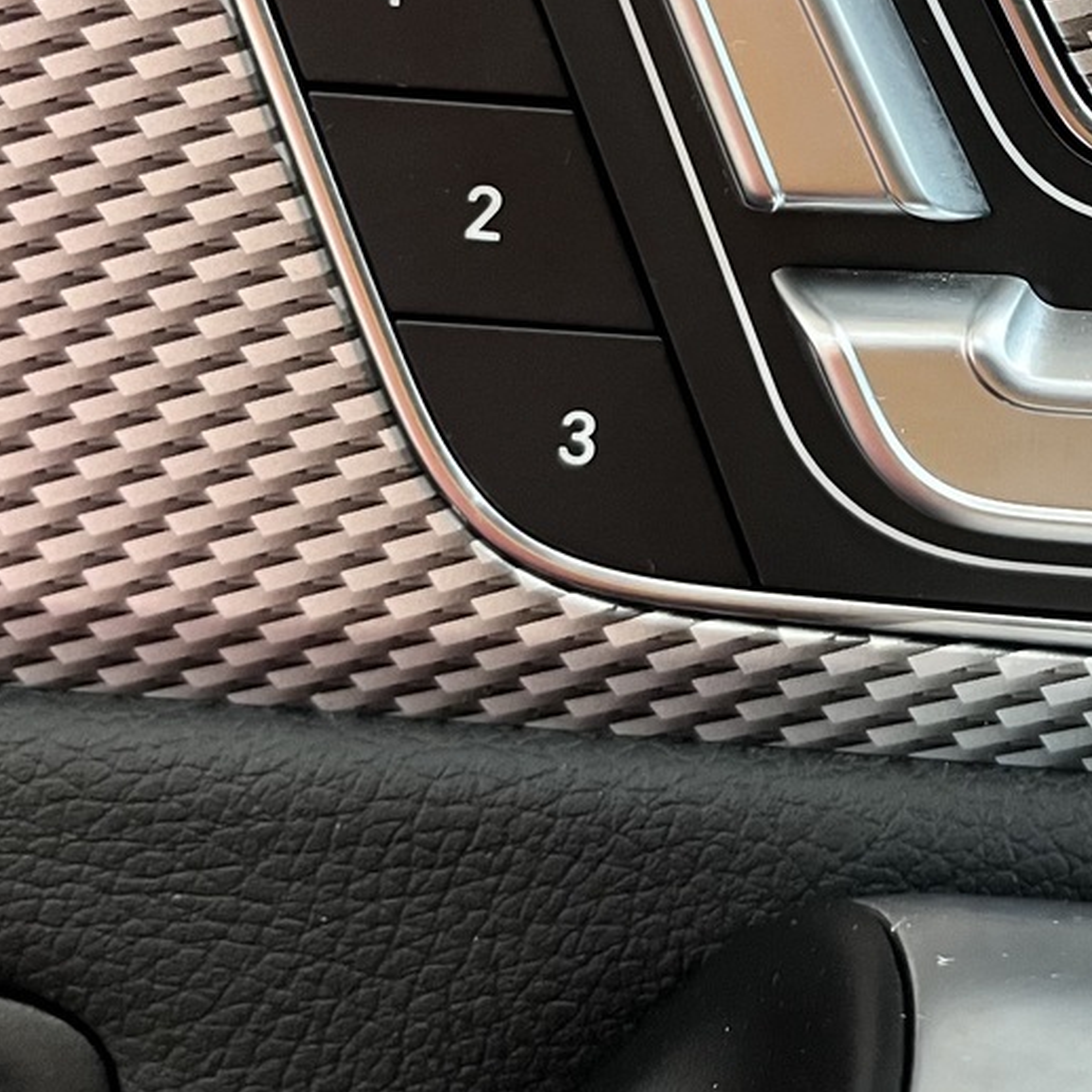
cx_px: 938
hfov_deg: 26.2
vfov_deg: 25.7
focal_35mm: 64
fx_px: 2284
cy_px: 40
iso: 400
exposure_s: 1/50
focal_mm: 5.1
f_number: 1.6
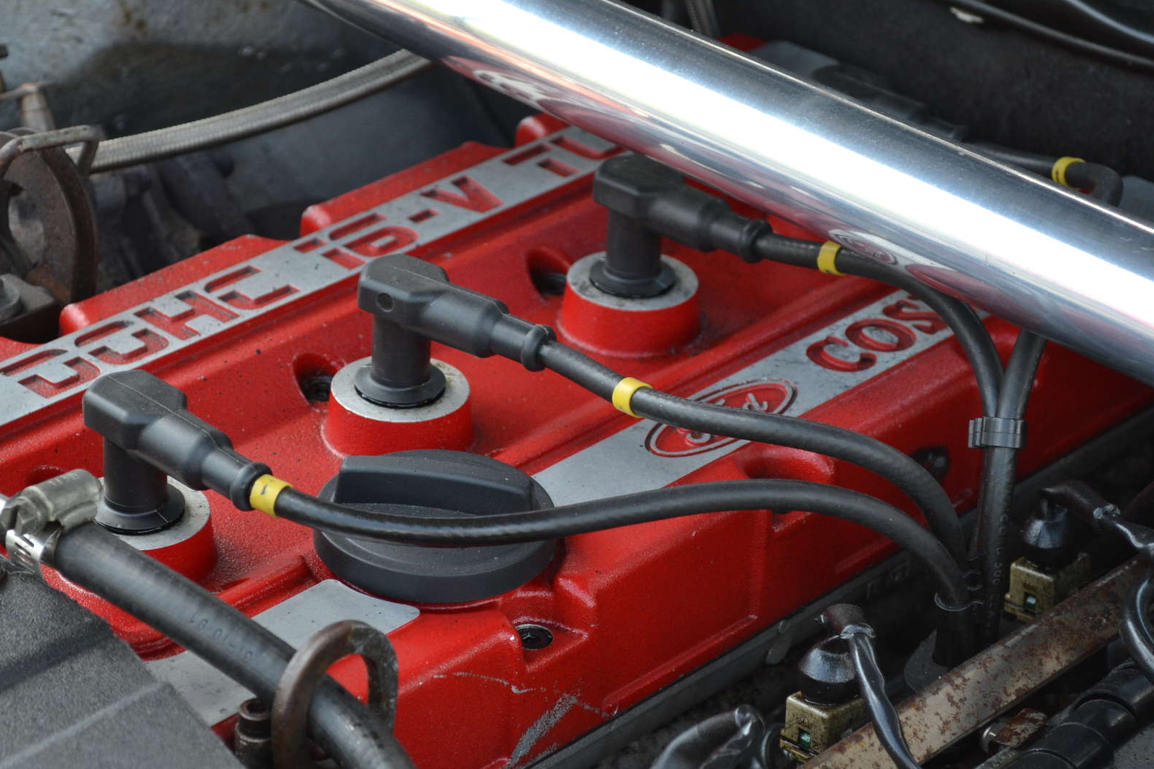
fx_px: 3321
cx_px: 449
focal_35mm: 104
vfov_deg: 13.2
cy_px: 471
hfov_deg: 19.7
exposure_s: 1/160
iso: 400
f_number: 5.6
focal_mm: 55
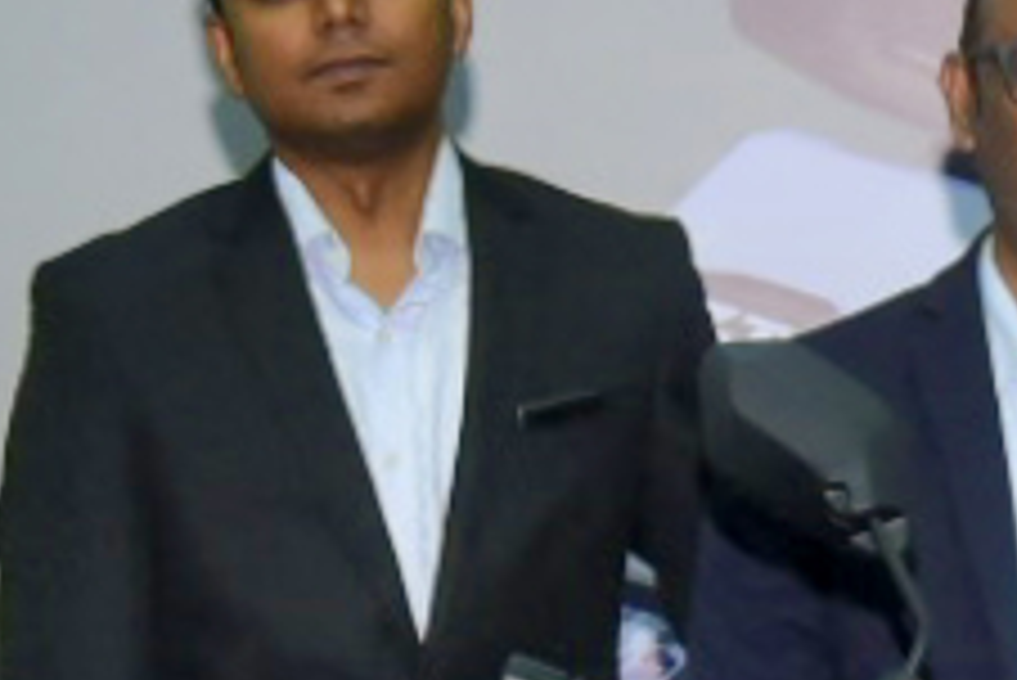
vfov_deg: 7.5
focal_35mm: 183
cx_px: 722
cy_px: 606
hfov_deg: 11.2
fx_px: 5173
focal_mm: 30
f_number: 4.5
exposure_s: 1/200
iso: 2000
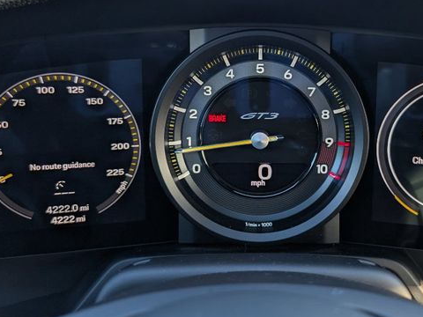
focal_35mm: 32
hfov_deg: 56.3
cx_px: 258
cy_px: 125
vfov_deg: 43.9
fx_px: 391
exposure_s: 1/61.3
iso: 14
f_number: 1.68
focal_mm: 6.9
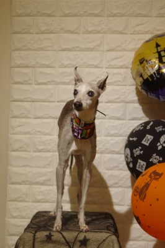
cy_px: 124
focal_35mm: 82
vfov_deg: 24.8
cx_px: 82
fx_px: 565
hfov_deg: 16.6
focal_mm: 55
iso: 320
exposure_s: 1/160
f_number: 3.2
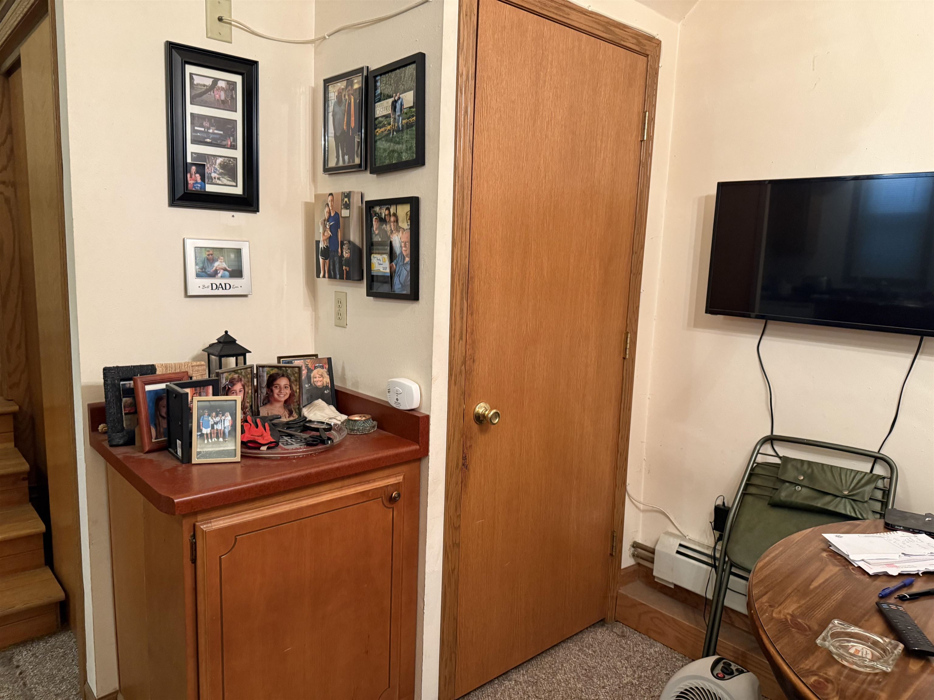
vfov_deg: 56.8
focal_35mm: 24
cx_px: 467
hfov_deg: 71.6
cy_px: 350
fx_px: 648
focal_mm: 6.76
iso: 400
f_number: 1.78
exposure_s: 1/60
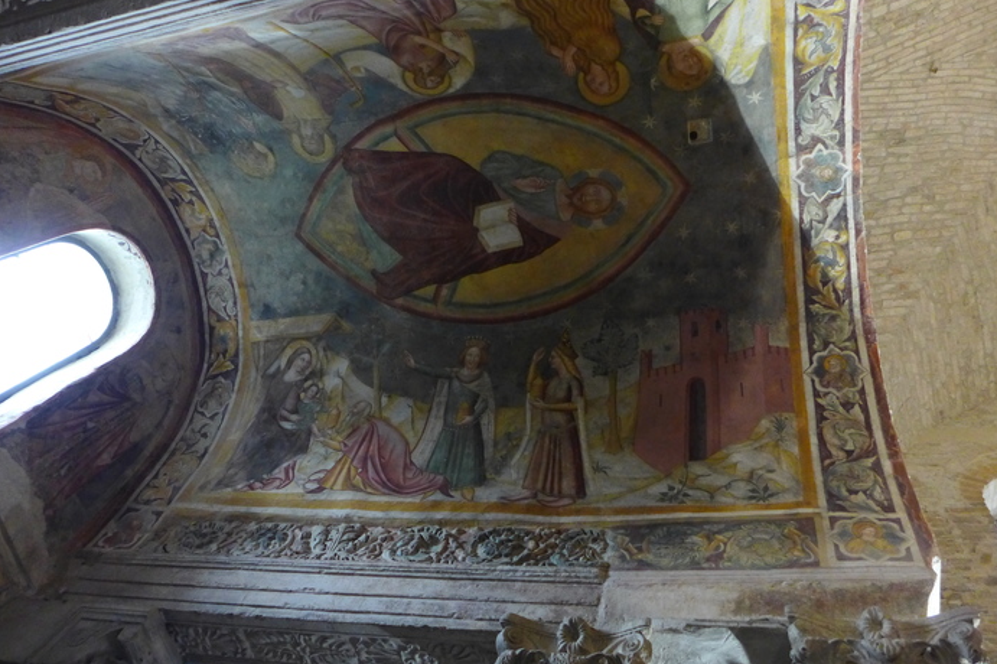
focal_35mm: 25
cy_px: 325
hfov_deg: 71.5
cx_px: 504
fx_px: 692
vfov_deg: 51.2
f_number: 1.4
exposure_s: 1/60
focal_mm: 4.7
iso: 800
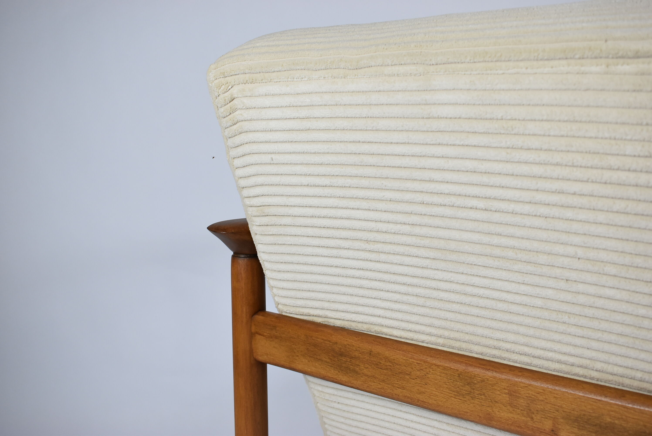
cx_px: 326
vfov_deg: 31.9
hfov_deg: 46.4
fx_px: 761
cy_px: 218
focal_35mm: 42
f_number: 5.6
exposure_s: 1/125
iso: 640
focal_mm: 28
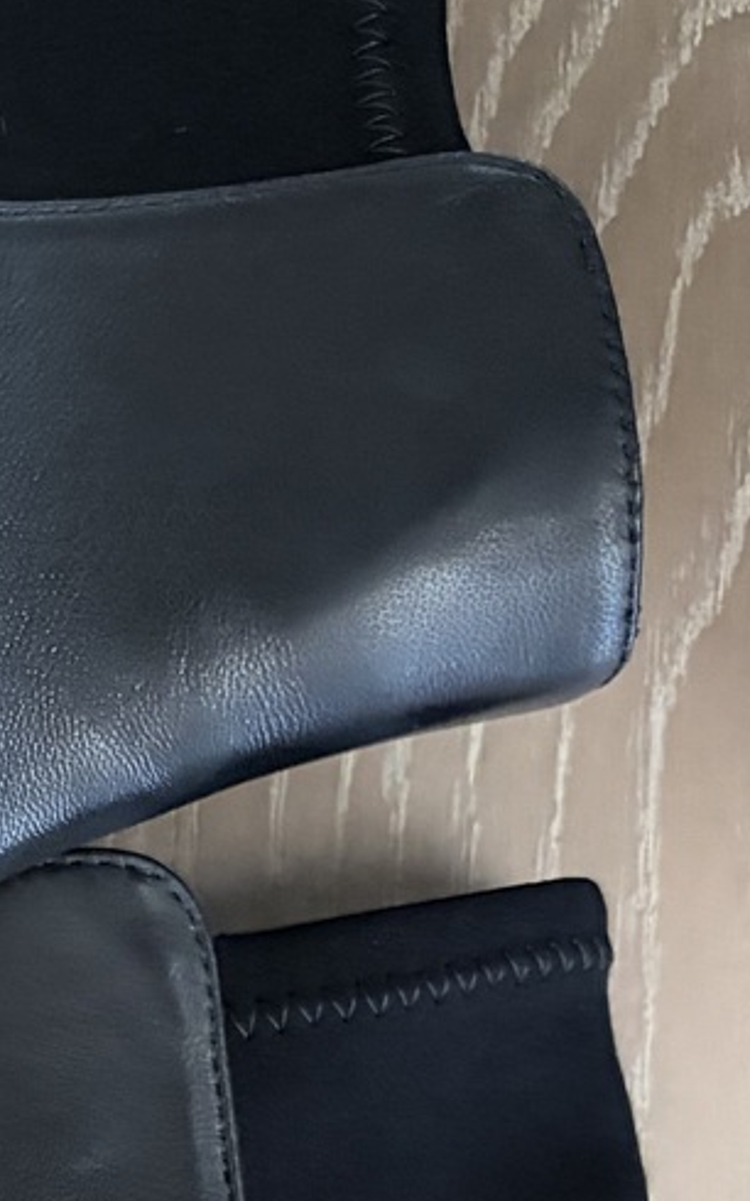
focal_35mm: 90
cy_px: 1336
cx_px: -475
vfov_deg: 21.8
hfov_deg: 13.4
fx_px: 2945
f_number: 1.6
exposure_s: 1/33
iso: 640
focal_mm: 5.96
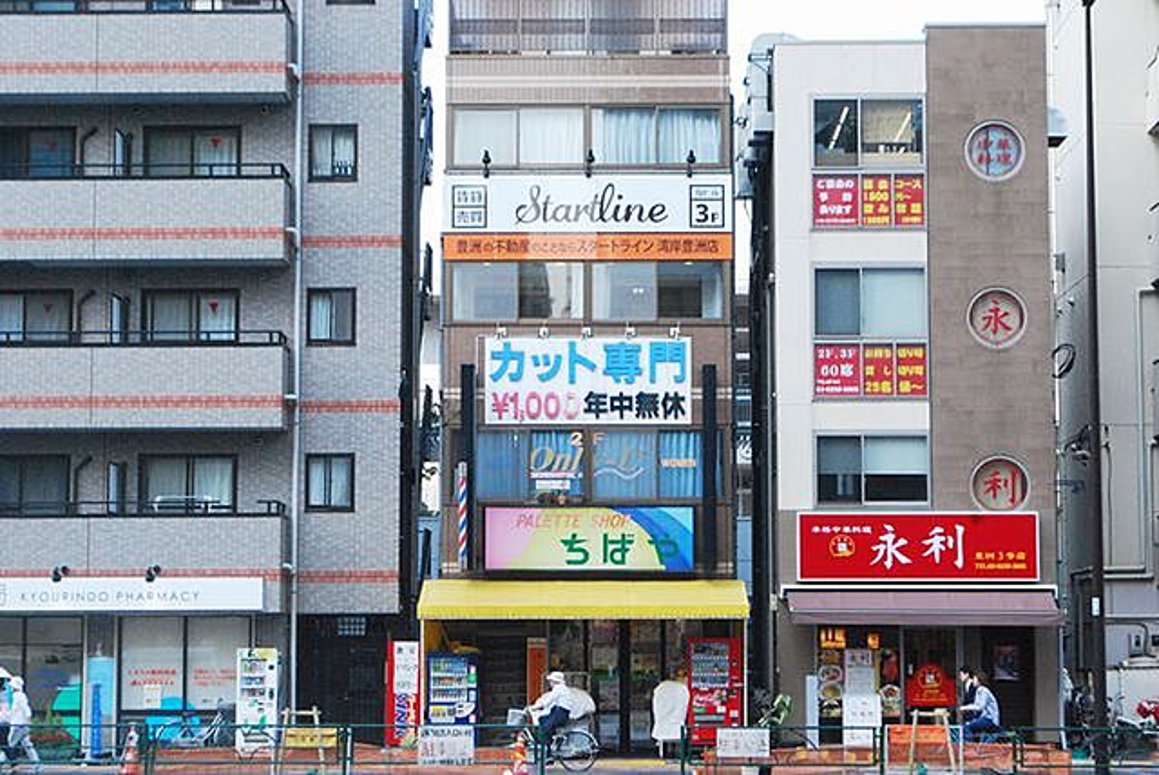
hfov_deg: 26.0
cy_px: 388
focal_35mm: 78
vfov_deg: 17.5
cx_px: 580
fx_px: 2513
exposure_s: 1/500
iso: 1600
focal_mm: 52
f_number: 11
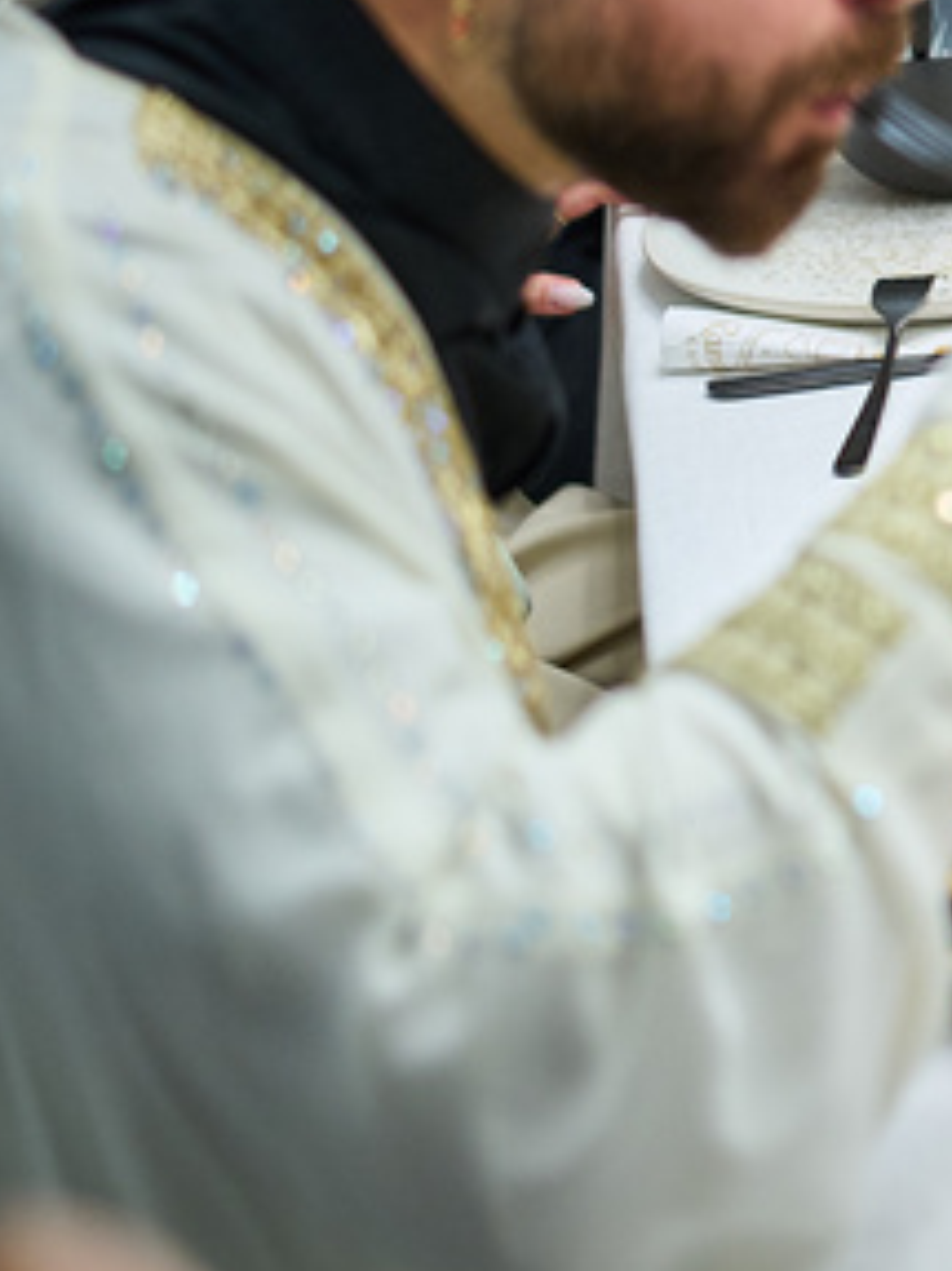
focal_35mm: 120
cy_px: -7
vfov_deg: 16.1
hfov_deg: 10.9
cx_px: 2077
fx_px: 4404
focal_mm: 35
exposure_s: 1/500
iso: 1000
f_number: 1.4
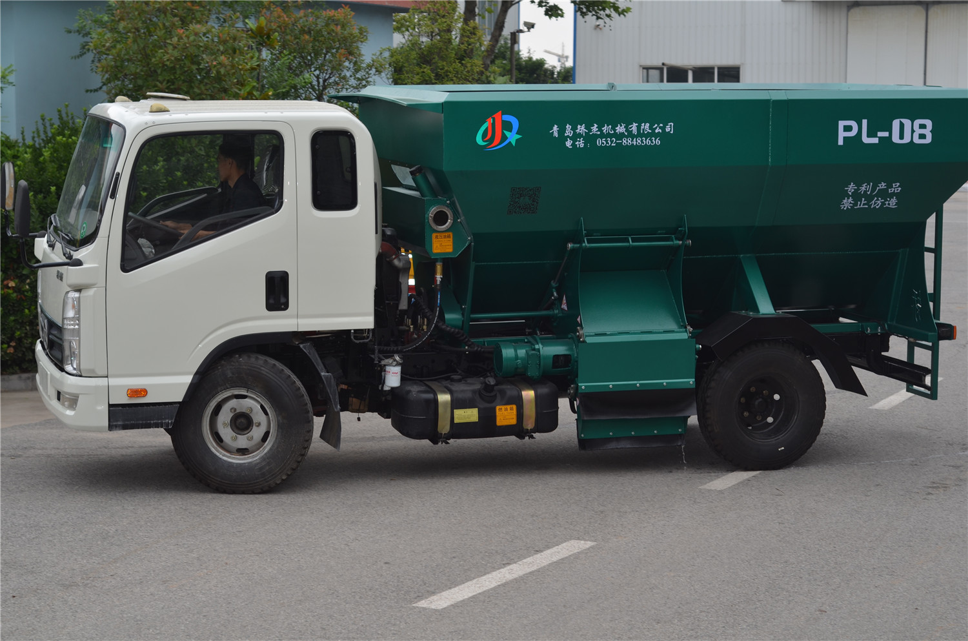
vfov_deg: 18.1
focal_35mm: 75
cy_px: 320
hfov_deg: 27.0
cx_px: 484
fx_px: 2012
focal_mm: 50
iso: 100
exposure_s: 1/250
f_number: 5
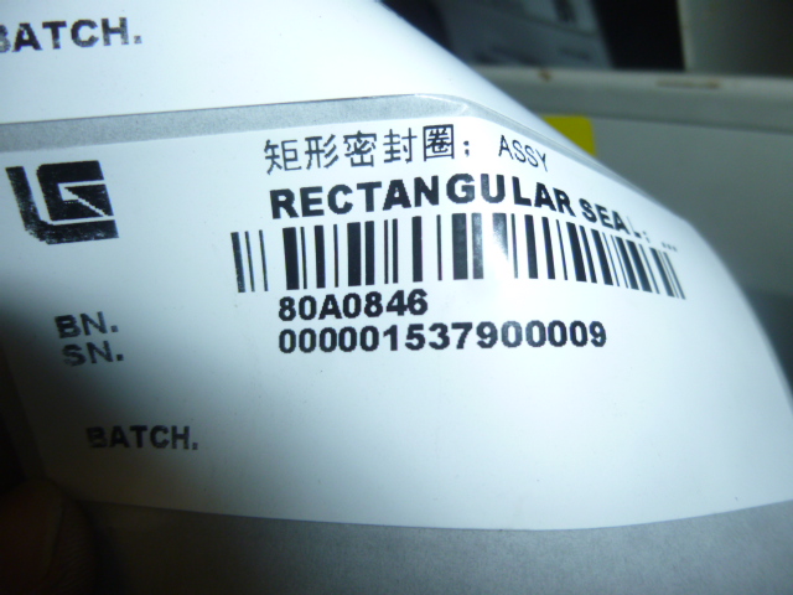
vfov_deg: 54.9
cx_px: 396
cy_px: 298
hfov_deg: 69.4
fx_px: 573
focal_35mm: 25
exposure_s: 1/125
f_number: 3.1
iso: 100
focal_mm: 4.5
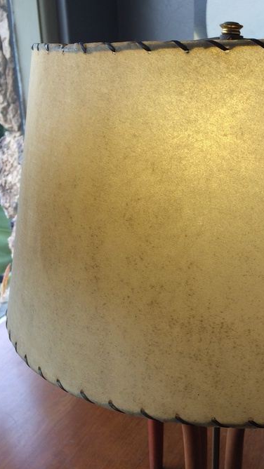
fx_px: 548
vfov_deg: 46.4
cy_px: 236
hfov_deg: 26.4
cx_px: 223
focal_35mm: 44
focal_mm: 4.12
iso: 32
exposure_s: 1/177
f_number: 2.2
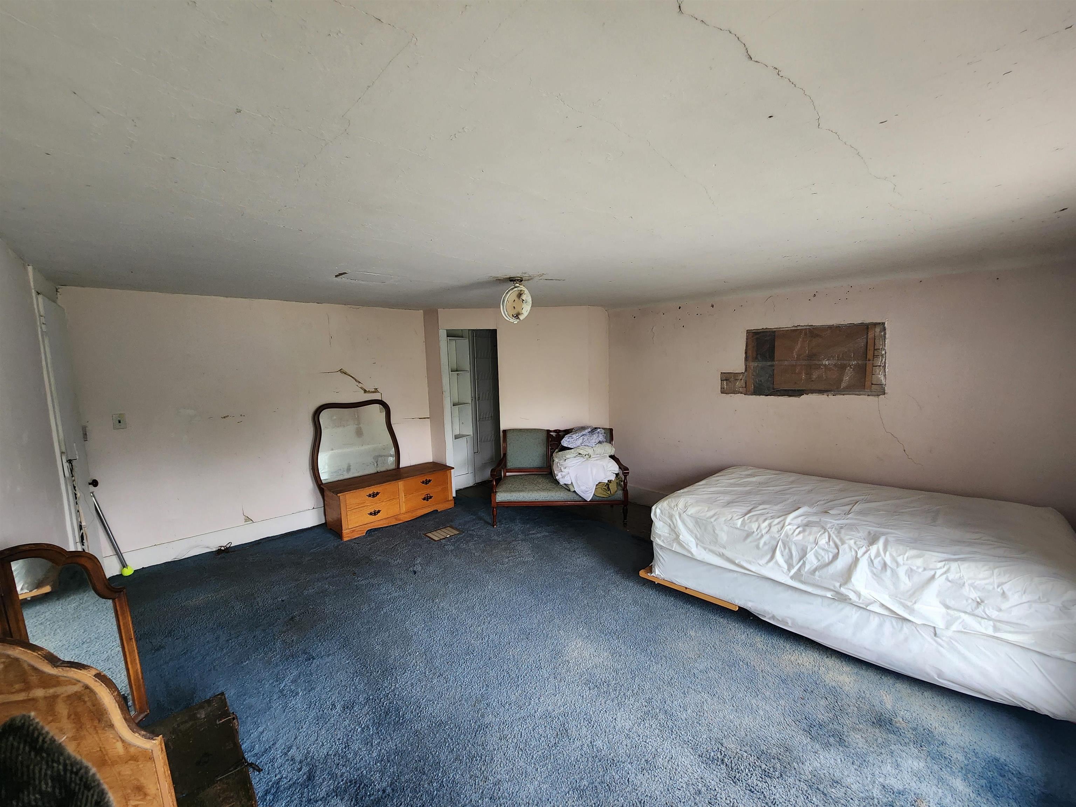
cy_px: 404
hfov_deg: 106.2
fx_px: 404
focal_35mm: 13
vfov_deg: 89.9
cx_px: 538
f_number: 2.2
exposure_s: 1/60
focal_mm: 2.2
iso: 200
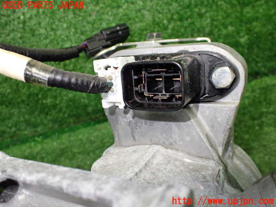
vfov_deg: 46.8
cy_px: 104
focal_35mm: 30
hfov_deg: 60.0
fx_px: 239
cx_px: 138
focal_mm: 5.4
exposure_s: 1/125
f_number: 2.3
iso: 500
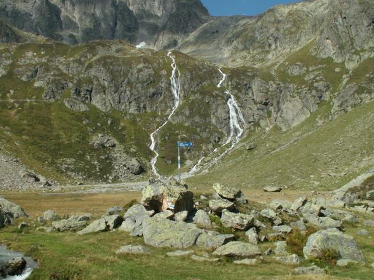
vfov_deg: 37.7
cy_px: 137
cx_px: 189
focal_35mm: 38
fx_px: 411
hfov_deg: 49.0
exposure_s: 1/160
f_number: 8
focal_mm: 5.86
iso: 50
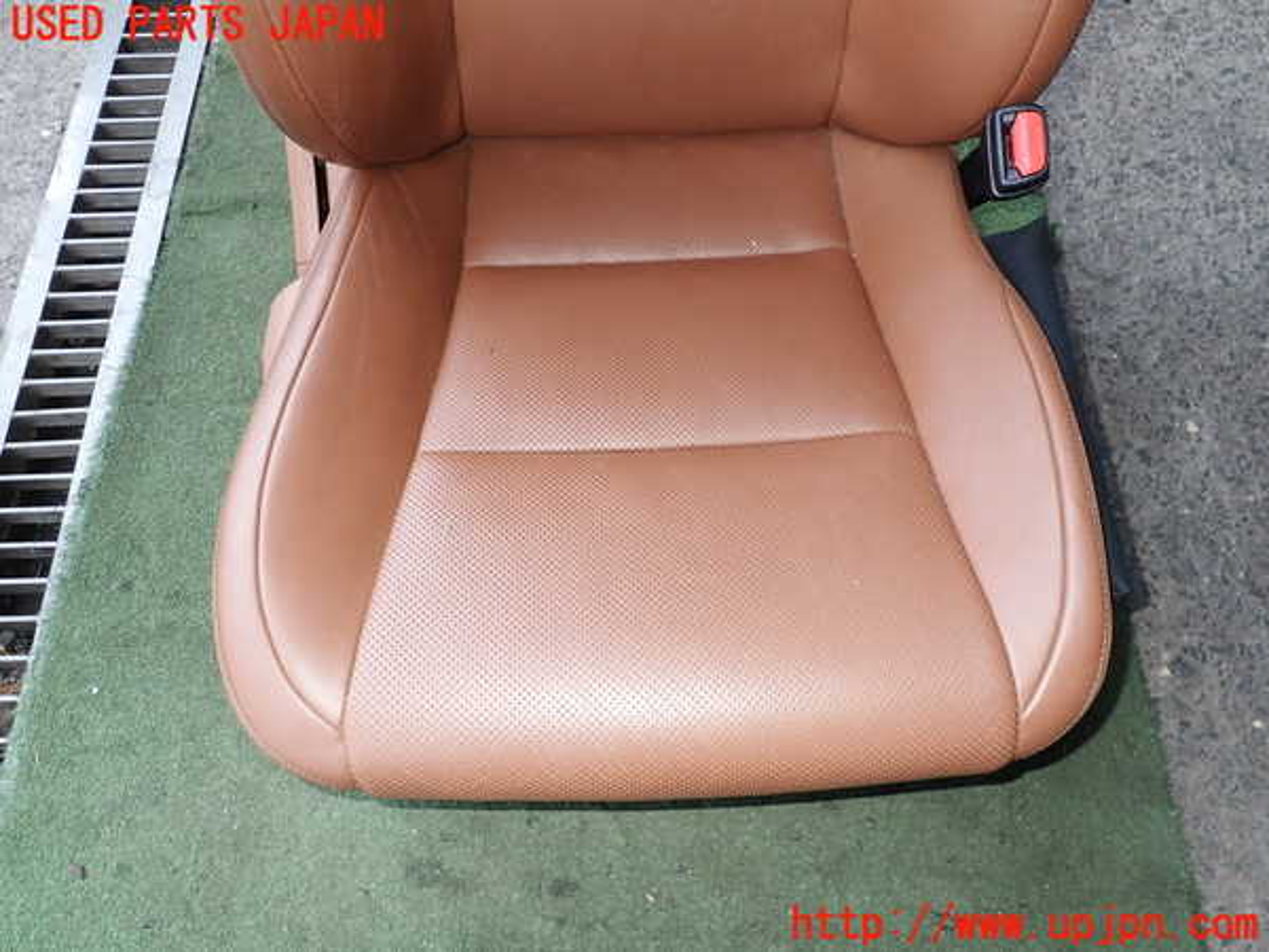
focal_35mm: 25
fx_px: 916
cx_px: 634
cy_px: 476
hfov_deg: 69.4
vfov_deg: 54.9
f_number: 2.8
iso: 100
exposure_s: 1/160
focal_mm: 4.5
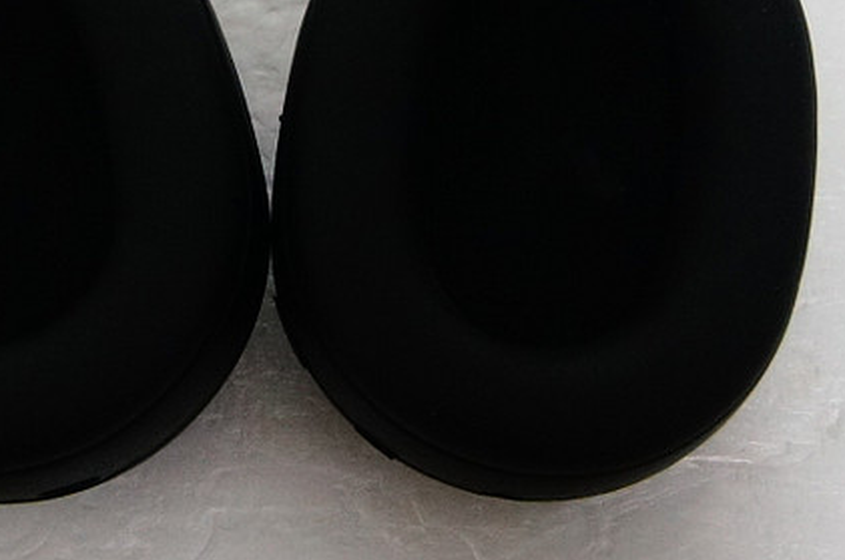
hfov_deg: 16.9
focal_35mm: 121
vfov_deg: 11.1
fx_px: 2835
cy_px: -132
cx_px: 258
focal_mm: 30
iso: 2000
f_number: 4.5
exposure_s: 1/60
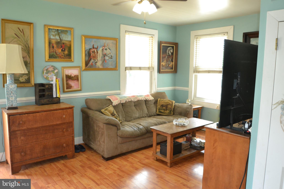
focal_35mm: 27
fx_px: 213
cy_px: 94
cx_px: 142
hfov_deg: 67.4
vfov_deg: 47.9
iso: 1250
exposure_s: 1/60
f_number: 4.2
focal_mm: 18
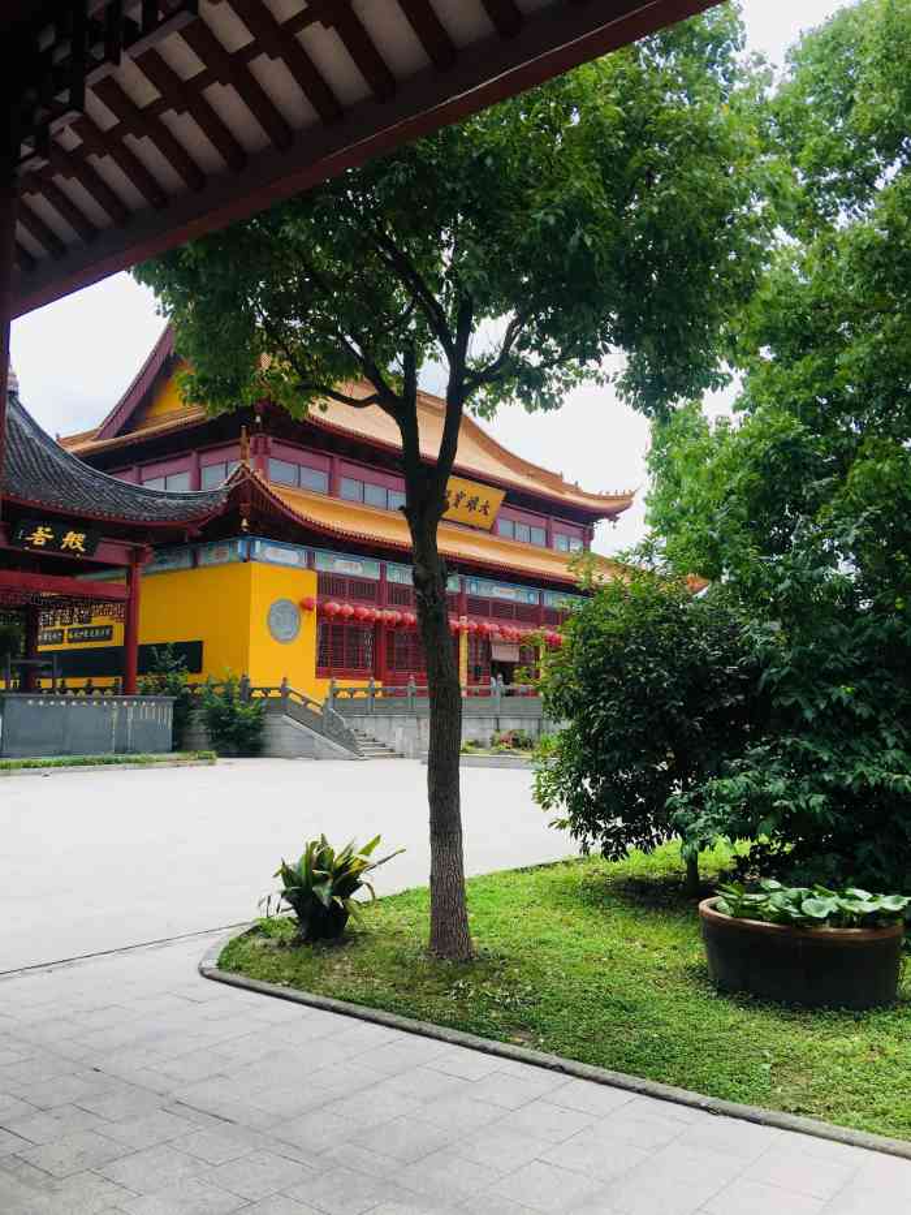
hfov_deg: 48.2
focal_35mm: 29
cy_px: 608
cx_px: 456
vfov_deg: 61.7
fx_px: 1017
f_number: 2.2
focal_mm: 4.15
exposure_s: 1/1148
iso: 25
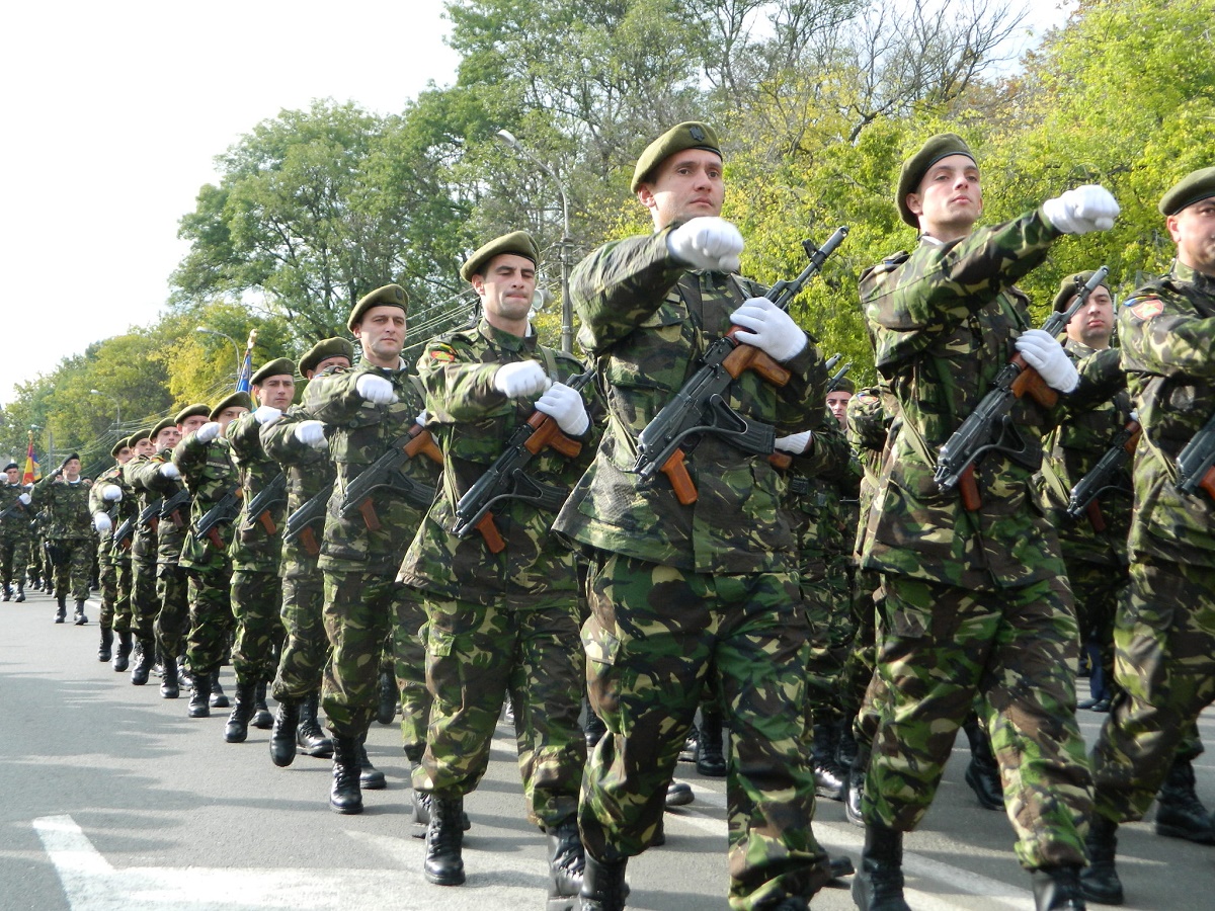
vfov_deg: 30.9
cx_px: 608
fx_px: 1650
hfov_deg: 40.4
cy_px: 456
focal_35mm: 47
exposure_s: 1/400
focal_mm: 8.4
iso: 110
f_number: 3.6
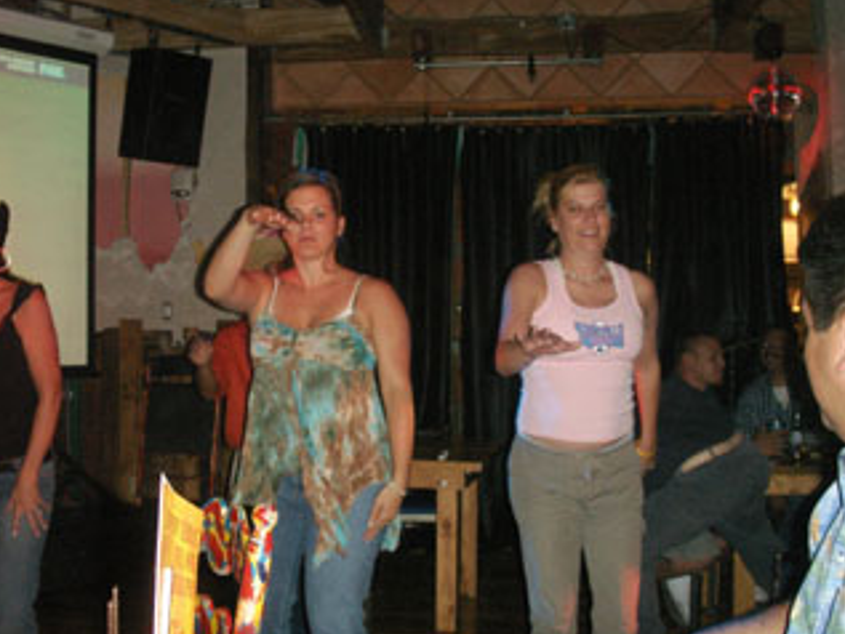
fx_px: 1026
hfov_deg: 44.8
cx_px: 395
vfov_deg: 34.4
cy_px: 325
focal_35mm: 42
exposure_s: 1/40
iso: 160
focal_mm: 7.7
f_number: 3.5
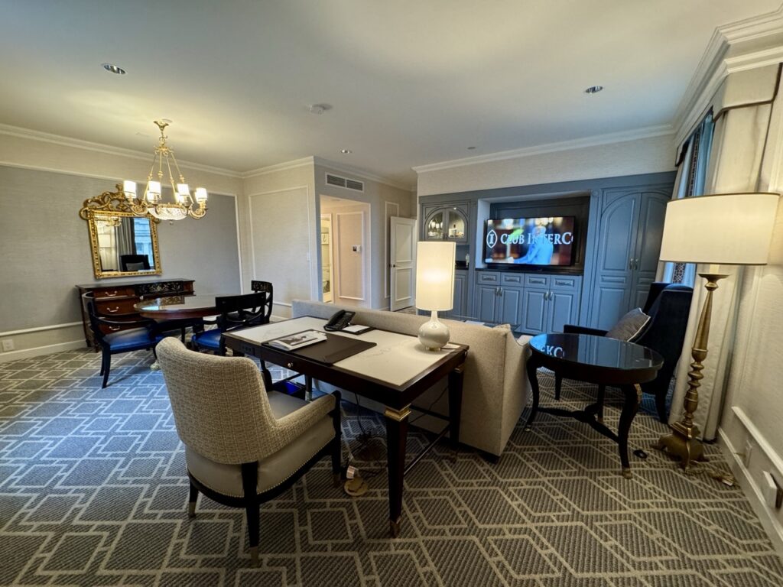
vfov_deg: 85.7
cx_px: 392
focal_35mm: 14
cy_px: 294
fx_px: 317
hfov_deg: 102.1
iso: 320
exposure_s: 1/60
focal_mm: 2.22
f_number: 2.2
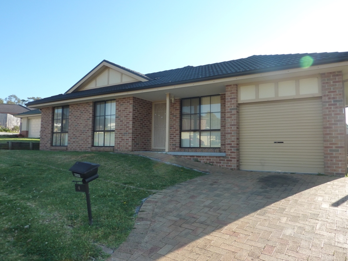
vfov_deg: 54.9
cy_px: 130
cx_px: 174
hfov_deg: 69.4
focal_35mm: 25
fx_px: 251
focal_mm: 4.1
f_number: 4
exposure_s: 1/250
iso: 125
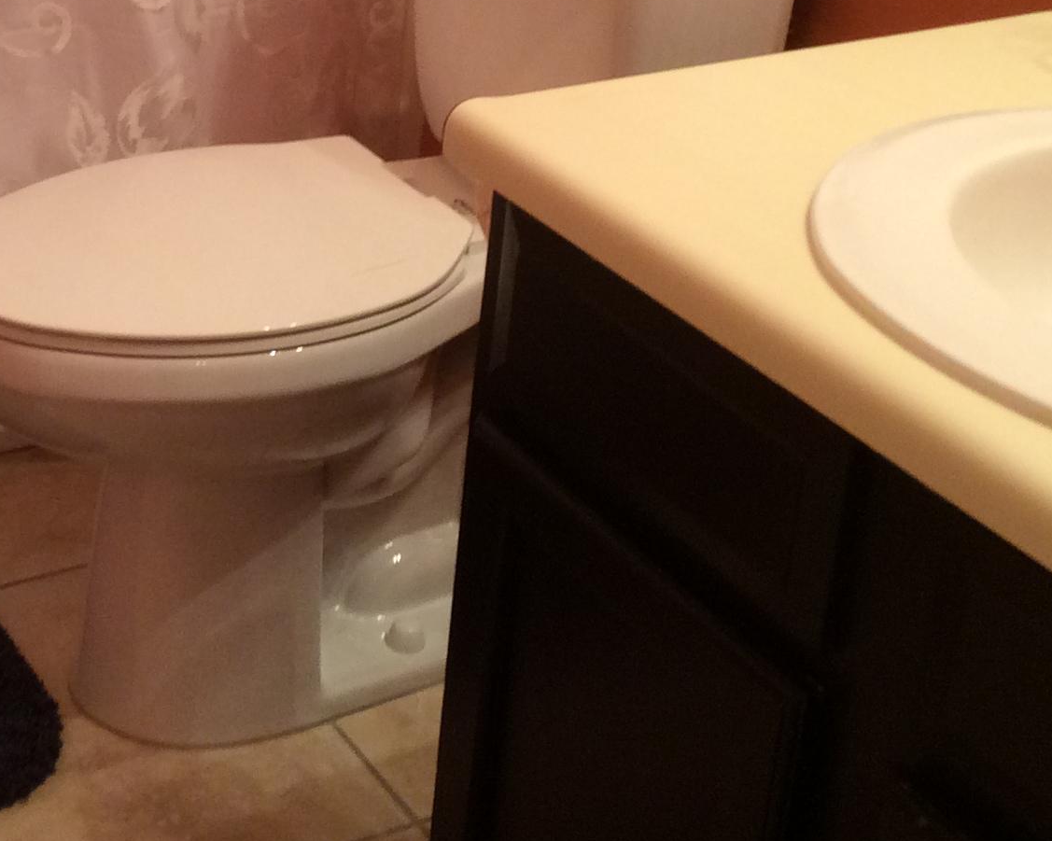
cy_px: 53
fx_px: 2303
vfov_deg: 20.2
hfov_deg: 25.3
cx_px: 230
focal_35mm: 74
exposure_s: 1/24
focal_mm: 3.3
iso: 80
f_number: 2.4
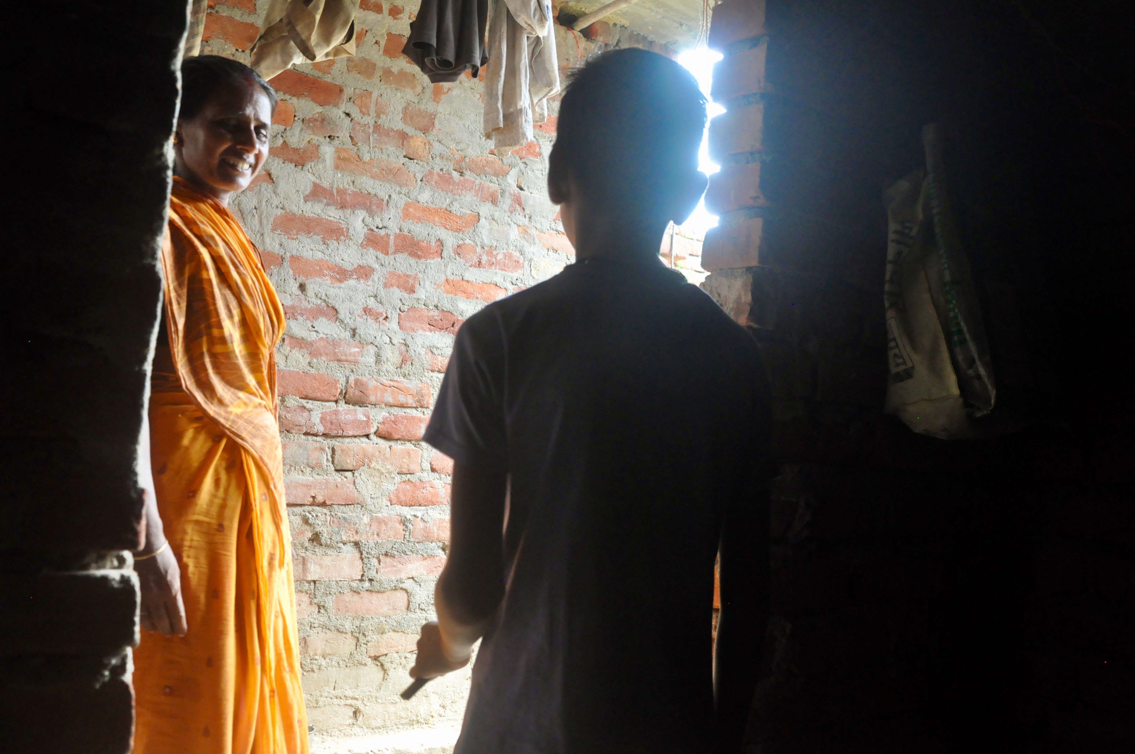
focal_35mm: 27
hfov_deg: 67.4
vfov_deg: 47.8
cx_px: 568
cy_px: 377
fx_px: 850
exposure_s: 1/250
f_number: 3.5
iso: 1600
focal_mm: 18
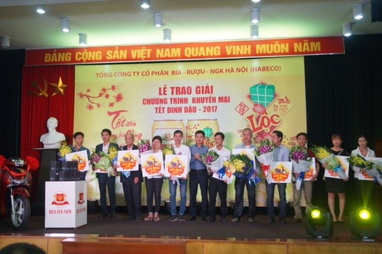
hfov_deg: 49.6
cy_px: 127
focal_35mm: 39
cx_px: 191
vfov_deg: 34.2
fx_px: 414
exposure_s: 1/60
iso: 200
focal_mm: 26
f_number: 4
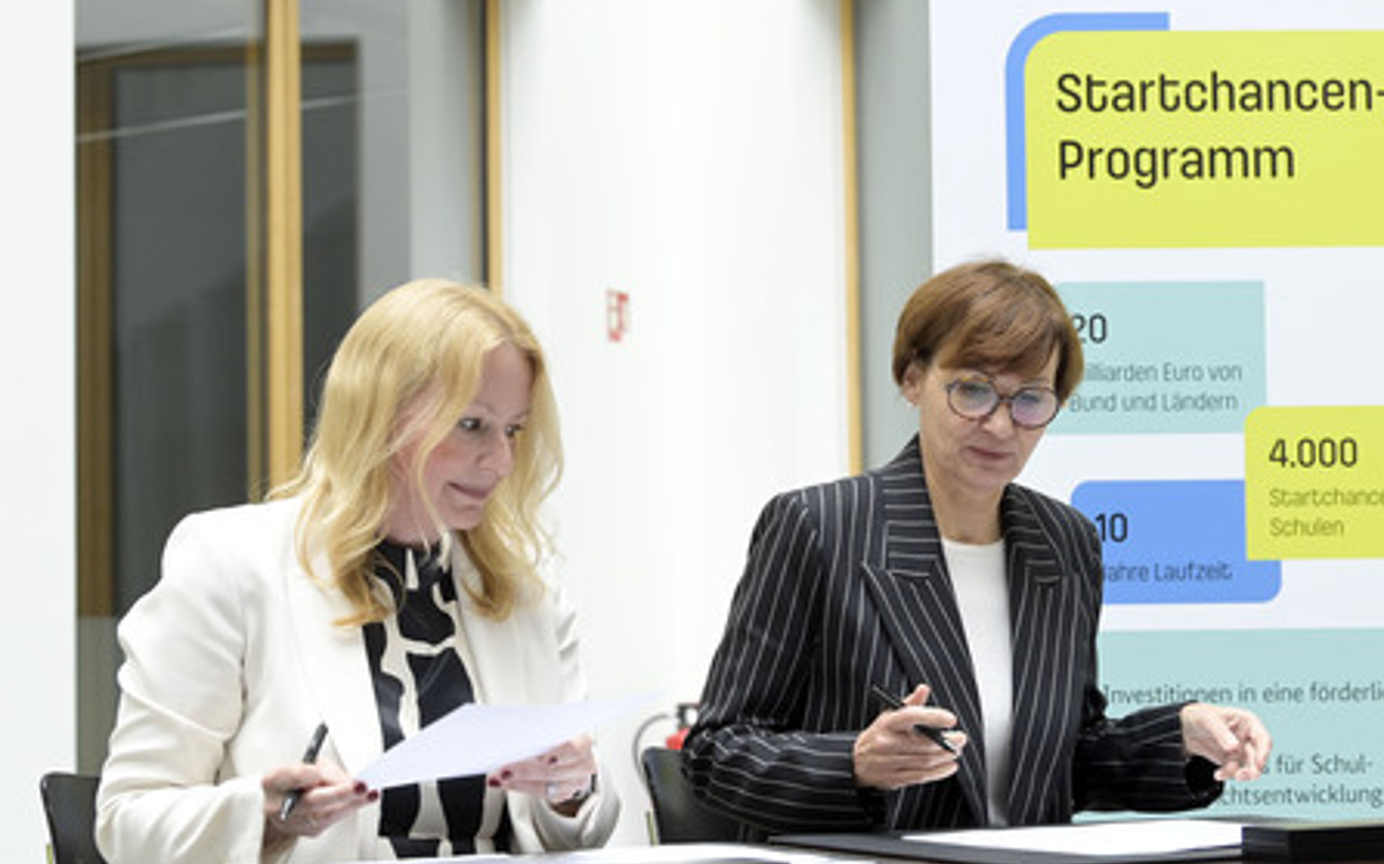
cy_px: 446
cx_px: 695
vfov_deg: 18.1
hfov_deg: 28.6
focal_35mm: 72
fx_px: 2715
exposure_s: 1/500
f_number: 5
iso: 4000
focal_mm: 70
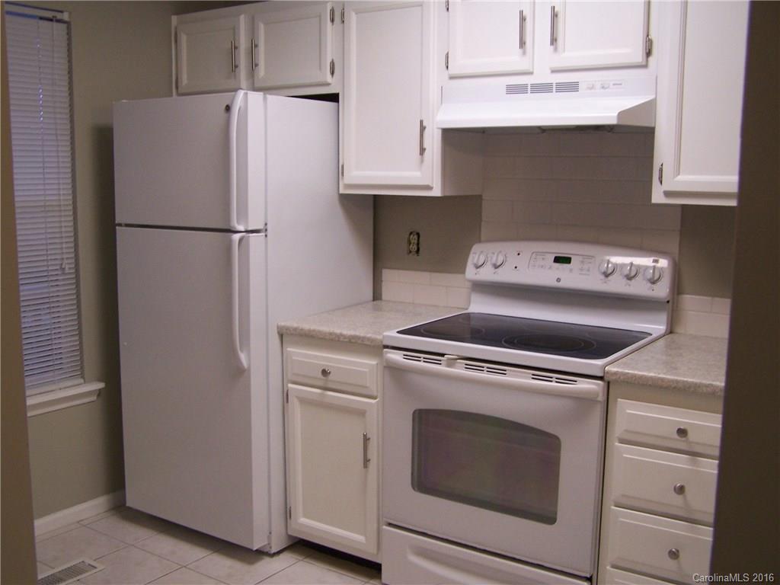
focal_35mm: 38
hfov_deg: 49.0
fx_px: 856
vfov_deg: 37.7
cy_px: 292
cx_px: 390
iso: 140
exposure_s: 1/25
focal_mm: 6.3
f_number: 2.8
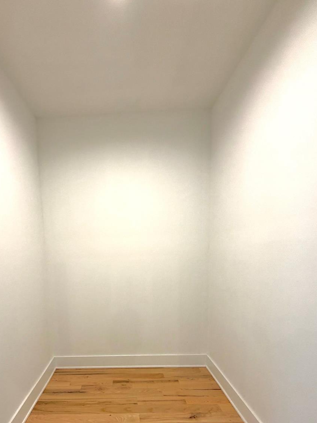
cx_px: 117
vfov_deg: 82.0
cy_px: 280
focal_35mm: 19
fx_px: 232
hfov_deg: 67.5
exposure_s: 1/60
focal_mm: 2.22
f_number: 2.2
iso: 200
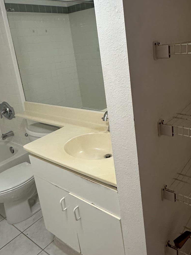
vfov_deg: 57.9
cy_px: 101
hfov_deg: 45.1
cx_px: 116
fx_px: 228
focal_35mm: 31
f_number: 2.2
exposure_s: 1/120
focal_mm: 2.22
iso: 200
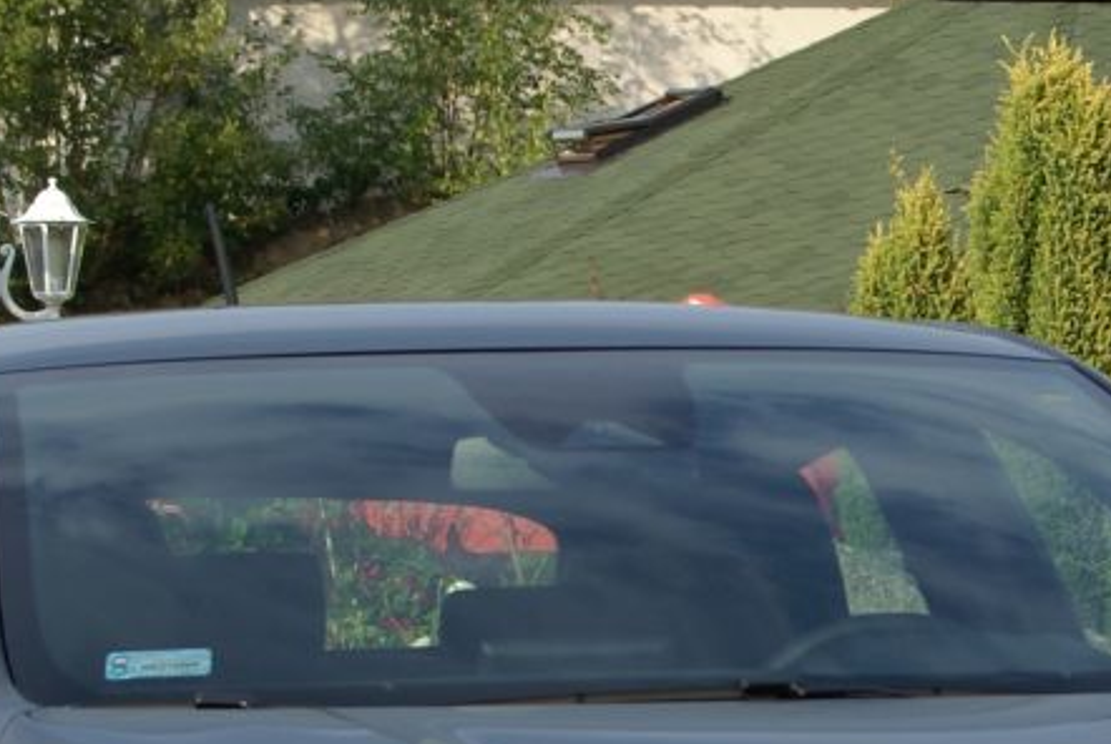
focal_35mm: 382
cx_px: 1046
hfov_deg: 5.4
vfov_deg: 3.6
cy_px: 794
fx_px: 11795
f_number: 9
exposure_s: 1/160
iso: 100
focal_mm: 75
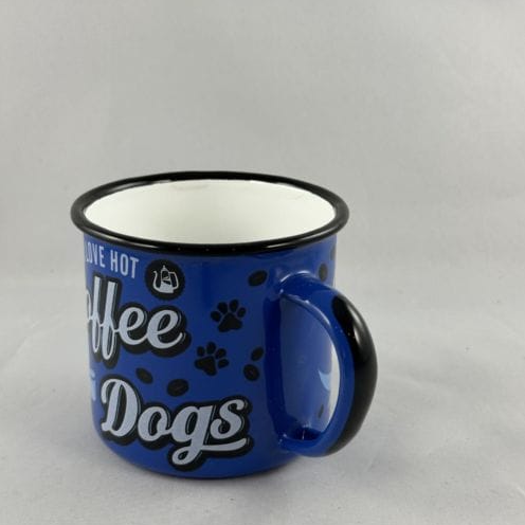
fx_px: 978
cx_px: 264
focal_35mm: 57
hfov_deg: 30.0
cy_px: 258
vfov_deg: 30.0
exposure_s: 1/100
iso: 50
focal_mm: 6.86
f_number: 1.78
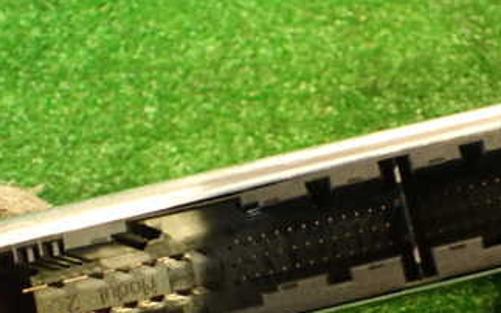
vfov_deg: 21.8
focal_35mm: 59
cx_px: 399
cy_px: 246
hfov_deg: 33.6
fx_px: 806
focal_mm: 5.4
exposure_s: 1/30
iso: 640
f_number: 2.3
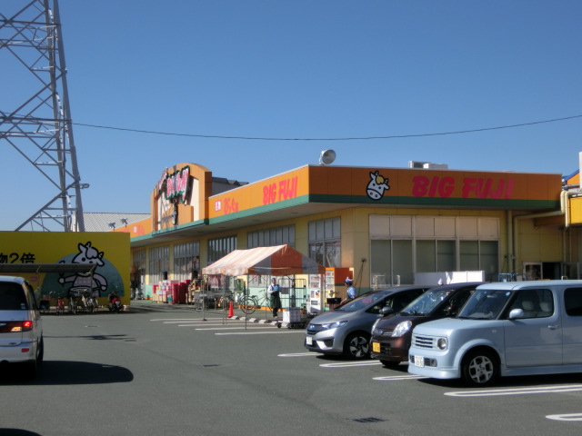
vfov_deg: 25.7
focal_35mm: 57
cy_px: 218
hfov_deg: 33.8
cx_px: 291
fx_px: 958
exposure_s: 1/1000
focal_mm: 10.11
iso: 80
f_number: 4.5
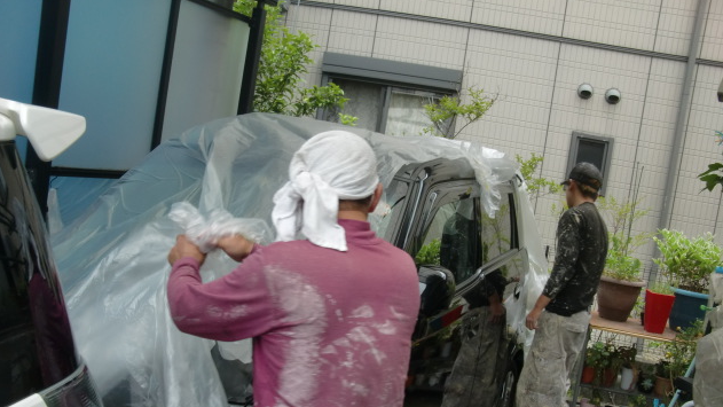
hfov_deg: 48.4
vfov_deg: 28.2
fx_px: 805
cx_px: 364
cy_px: 259
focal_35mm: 42
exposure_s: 1/60
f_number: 3.9
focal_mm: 6.66
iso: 64
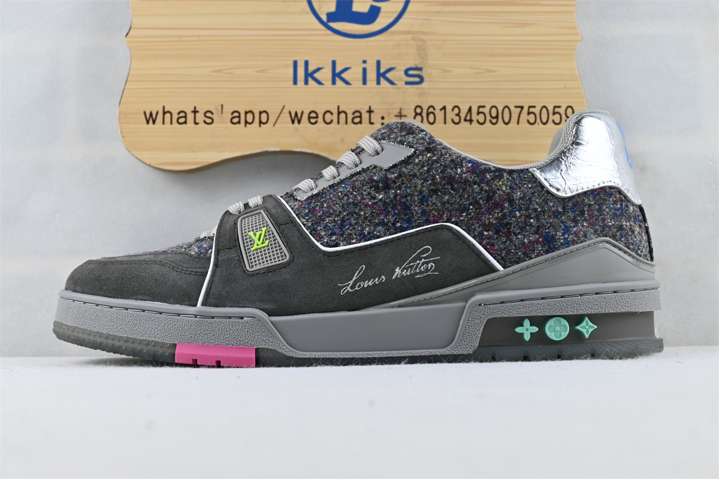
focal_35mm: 50
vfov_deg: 27.3
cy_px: 240
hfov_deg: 40.0
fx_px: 989
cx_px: 360
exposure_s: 1/40
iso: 100
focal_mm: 33
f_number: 5
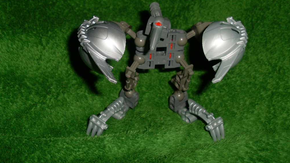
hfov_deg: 48.3
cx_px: 144
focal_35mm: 42
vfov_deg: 28.3
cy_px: 61
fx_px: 323
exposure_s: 1/45
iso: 100
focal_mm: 6.3
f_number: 7.7
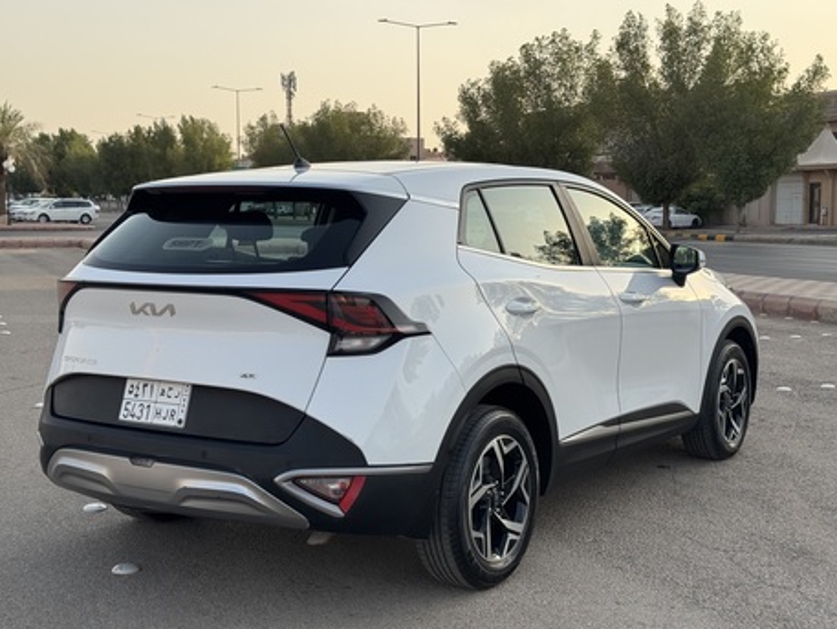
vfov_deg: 30.3
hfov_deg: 39.6
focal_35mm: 48
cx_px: 418
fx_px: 1161
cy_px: 314
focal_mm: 6.76
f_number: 1.78
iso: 64
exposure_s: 1/1427
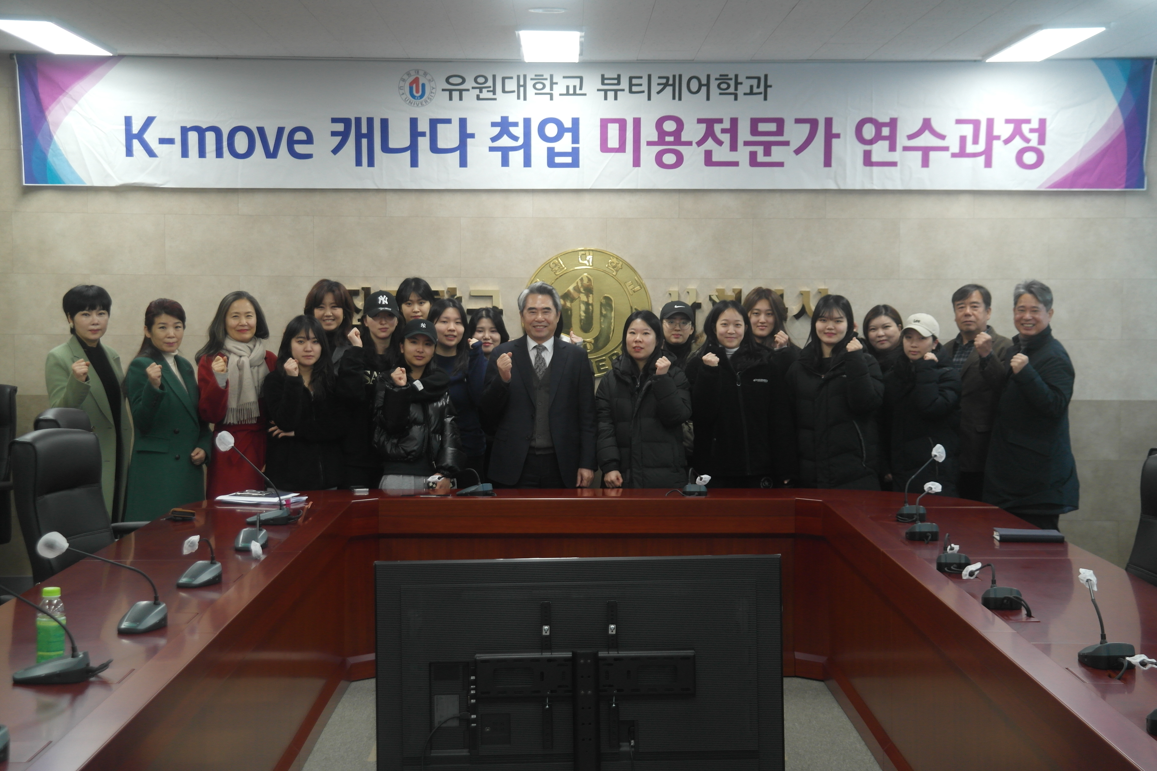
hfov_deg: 32.9
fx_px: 1960
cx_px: 578
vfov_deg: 22.3
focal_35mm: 61
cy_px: 386
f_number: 5
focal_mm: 40
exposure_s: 1/30
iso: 400
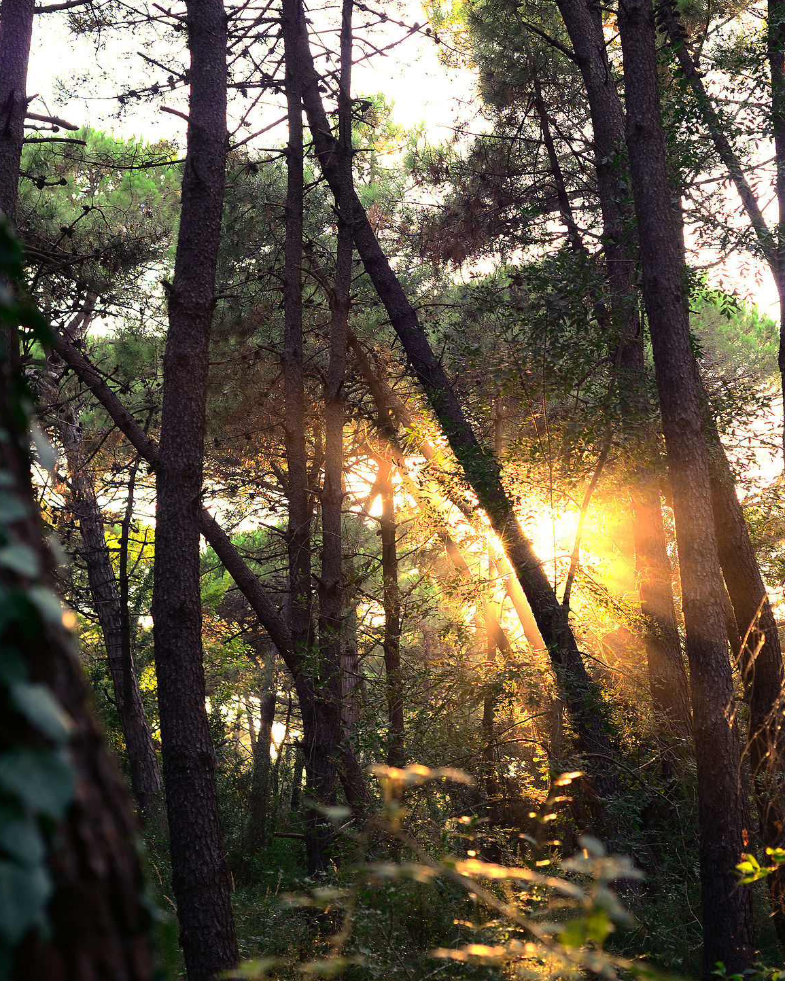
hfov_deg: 19.6
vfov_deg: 24.2
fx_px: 2265
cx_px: 503
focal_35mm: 78
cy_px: 274
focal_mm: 50
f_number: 4.5
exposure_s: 1/40
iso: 125
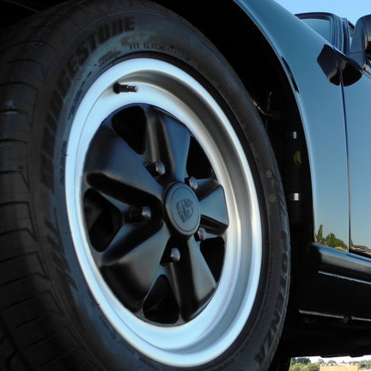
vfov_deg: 31.1
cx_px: 266
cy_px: 208
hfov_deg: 30.7
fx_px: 667
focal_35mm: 55
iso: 100
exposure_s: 1/320
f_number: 3.2
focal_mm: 7.4
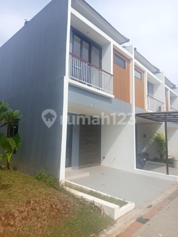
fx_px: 165
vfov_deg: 71.6
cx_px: 89
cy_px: 118
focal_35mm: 24
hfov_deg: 56.8
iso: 53
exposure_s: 1/843
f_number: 1.7
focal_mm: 5.24
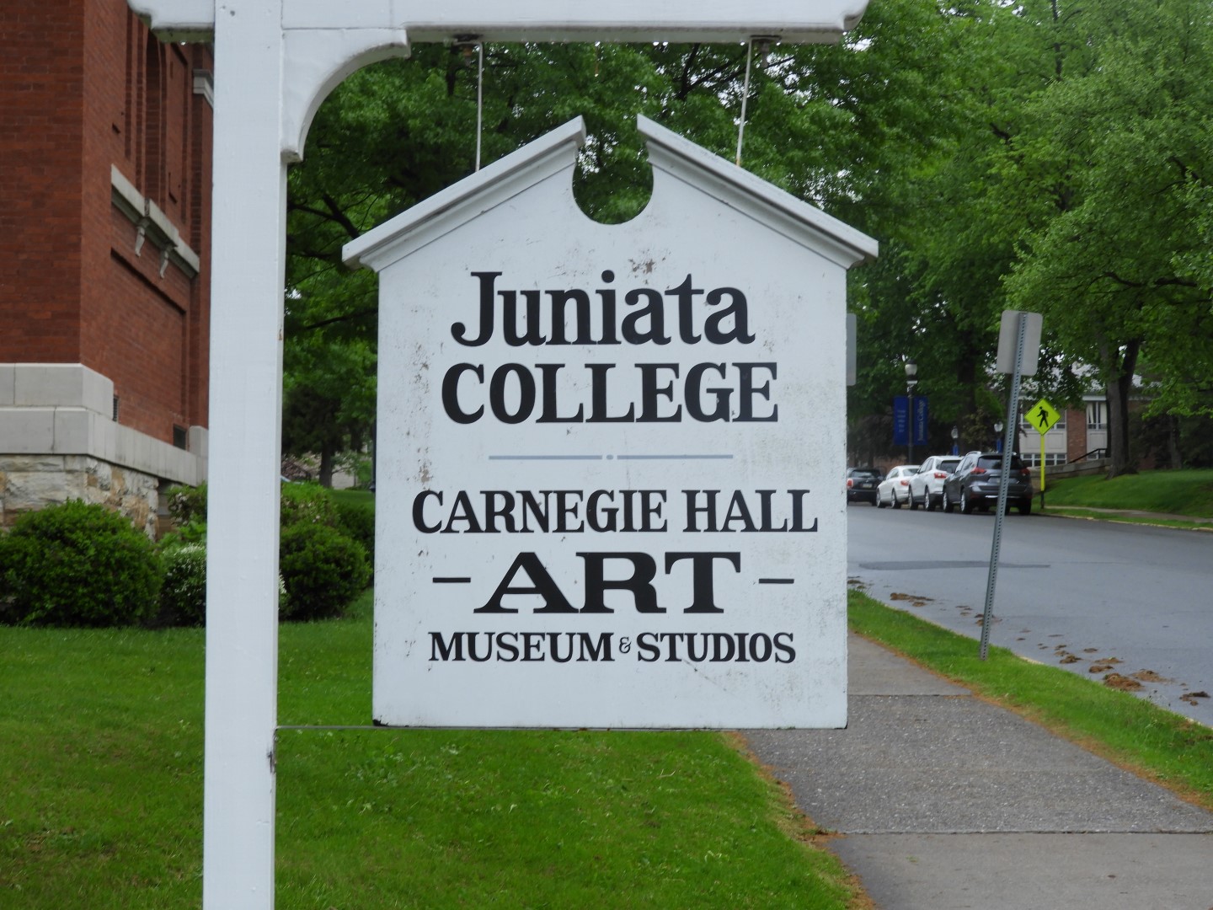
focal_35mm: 70
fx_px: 2453
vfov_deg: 21.0
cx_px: 606
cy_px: 455
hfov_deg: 27.8
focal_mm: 12.5
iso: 100
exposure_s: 1/80
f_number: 4.5
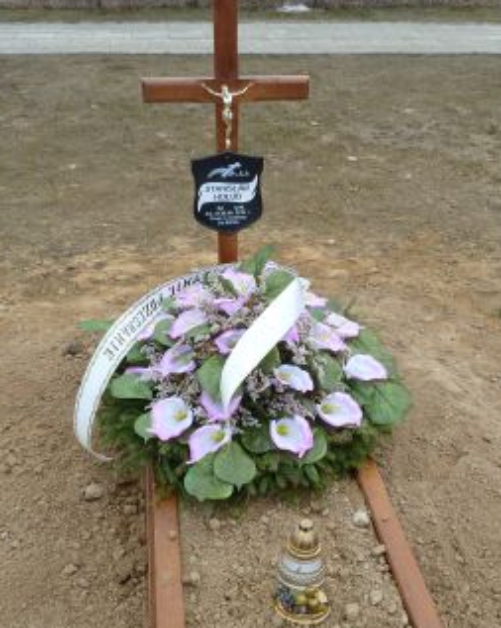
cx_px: 273
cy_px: 404
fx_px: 687
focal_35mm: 37
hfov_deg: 40.0
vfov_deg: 48.5
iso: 80
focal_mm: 4.1
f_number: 4
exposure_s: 1/125
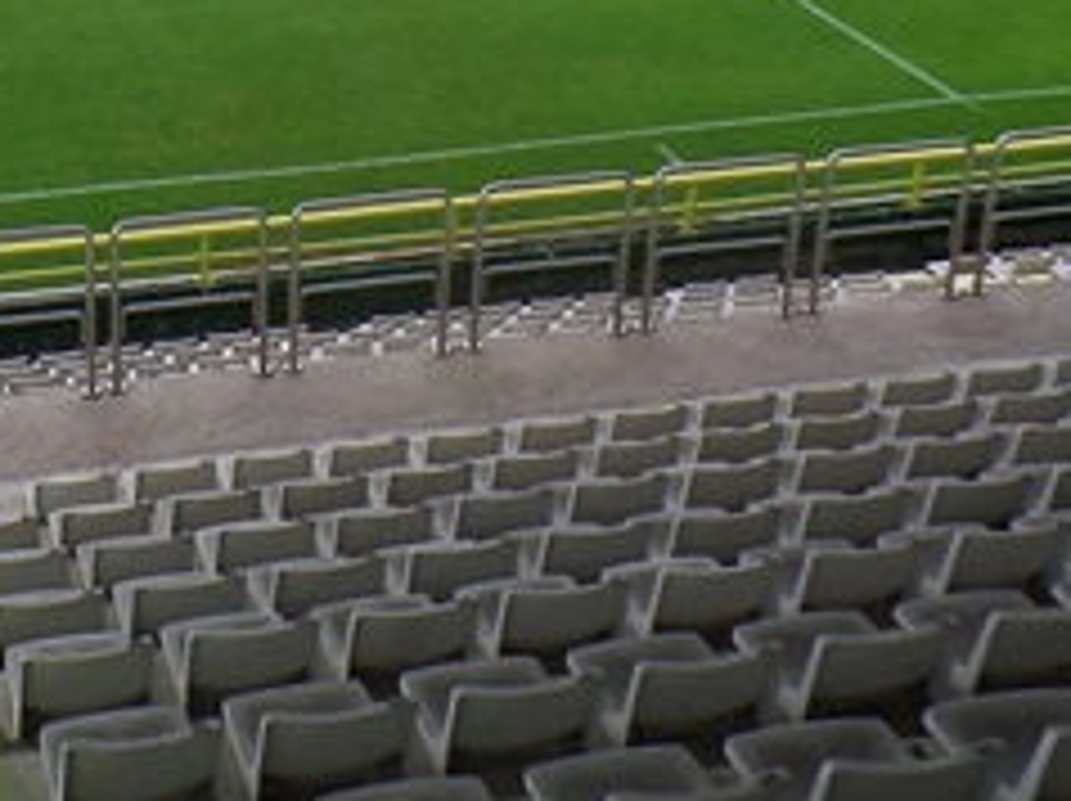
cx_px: 68
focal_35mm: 58
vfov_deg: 24.0
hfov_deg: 31.4
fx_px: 1793
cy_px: -14
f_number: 3.5
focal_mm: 4.1
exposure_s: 1/90
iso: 100
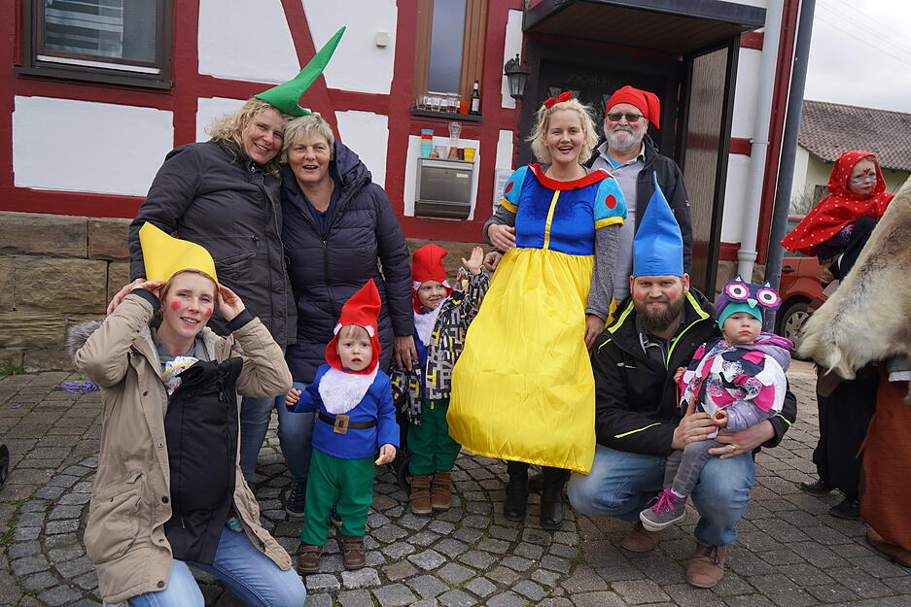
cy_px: 304
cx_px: 456
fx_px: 709
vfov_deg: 46.4
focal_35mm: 28
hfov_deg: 65.5
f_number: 4
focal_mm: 28
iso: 100
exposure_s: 1/250
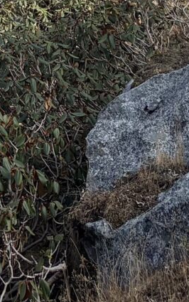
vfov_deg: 11.0
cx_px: -52
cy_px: -378
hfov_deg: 7.8
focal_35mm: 166
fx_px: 1367
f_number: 1.6
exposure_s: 1/2985
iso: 50
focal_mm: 5.96
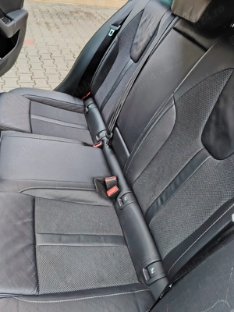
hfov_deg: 46.8
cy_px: 156
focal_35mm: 30
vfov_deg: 60.0
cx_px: 117
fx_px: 270
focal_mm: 5.25
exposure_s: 1/25
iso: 834
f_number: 1.75
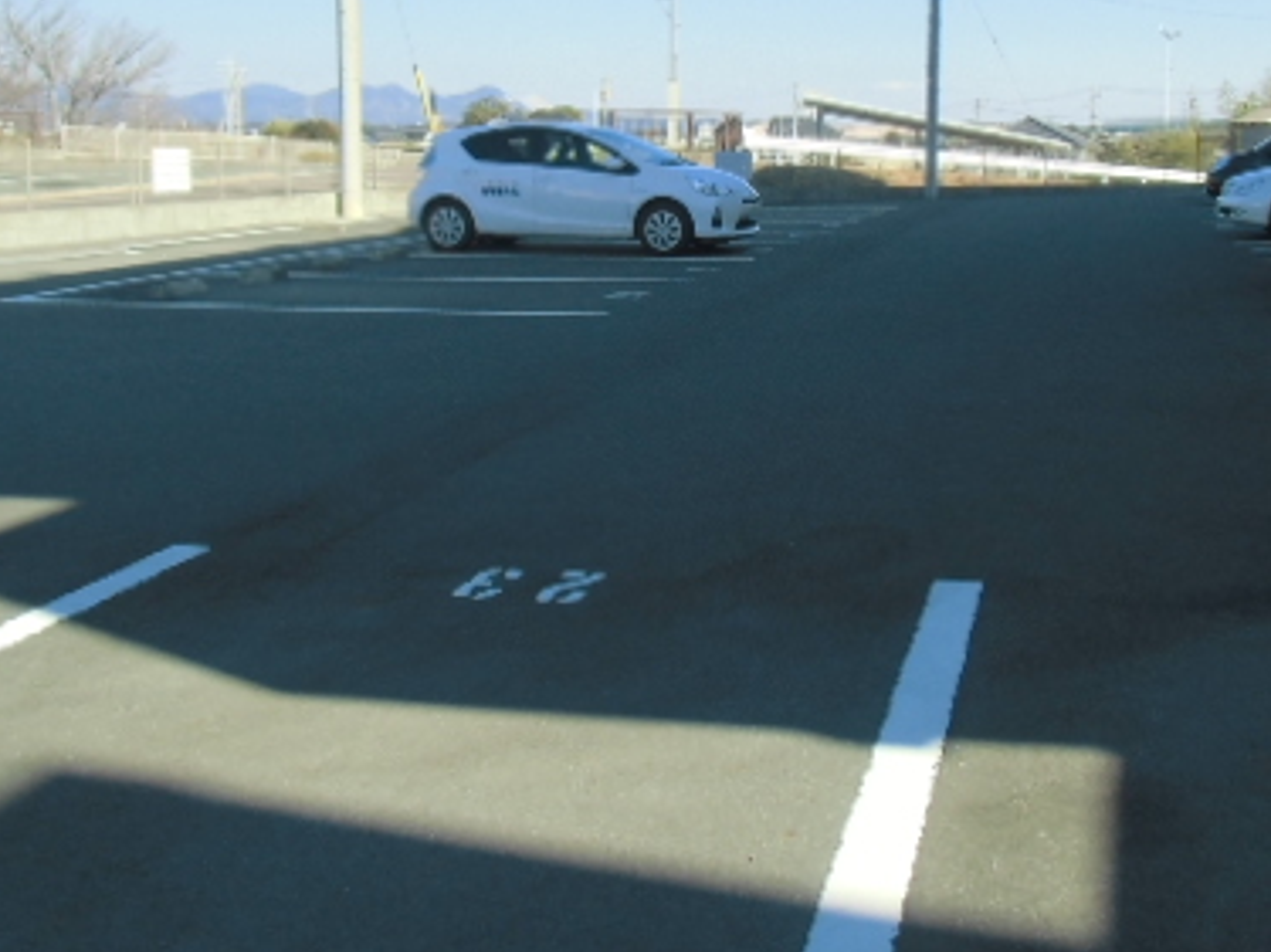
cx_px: 763
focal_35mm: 41
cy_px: 366
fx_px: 1505
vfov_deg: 35.0
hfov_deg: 45.5
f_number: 3
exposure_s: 1/500
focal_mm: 4.24
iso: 64
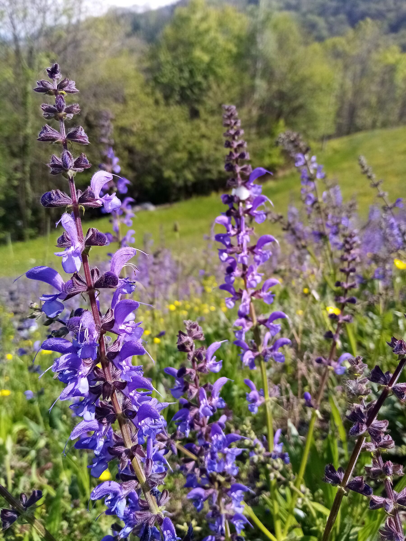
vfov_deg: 67.3
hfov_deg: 53.1
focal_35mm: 26
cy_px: 270
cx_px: 203
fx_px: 407
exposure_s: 1/778
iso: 109
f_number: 1.8
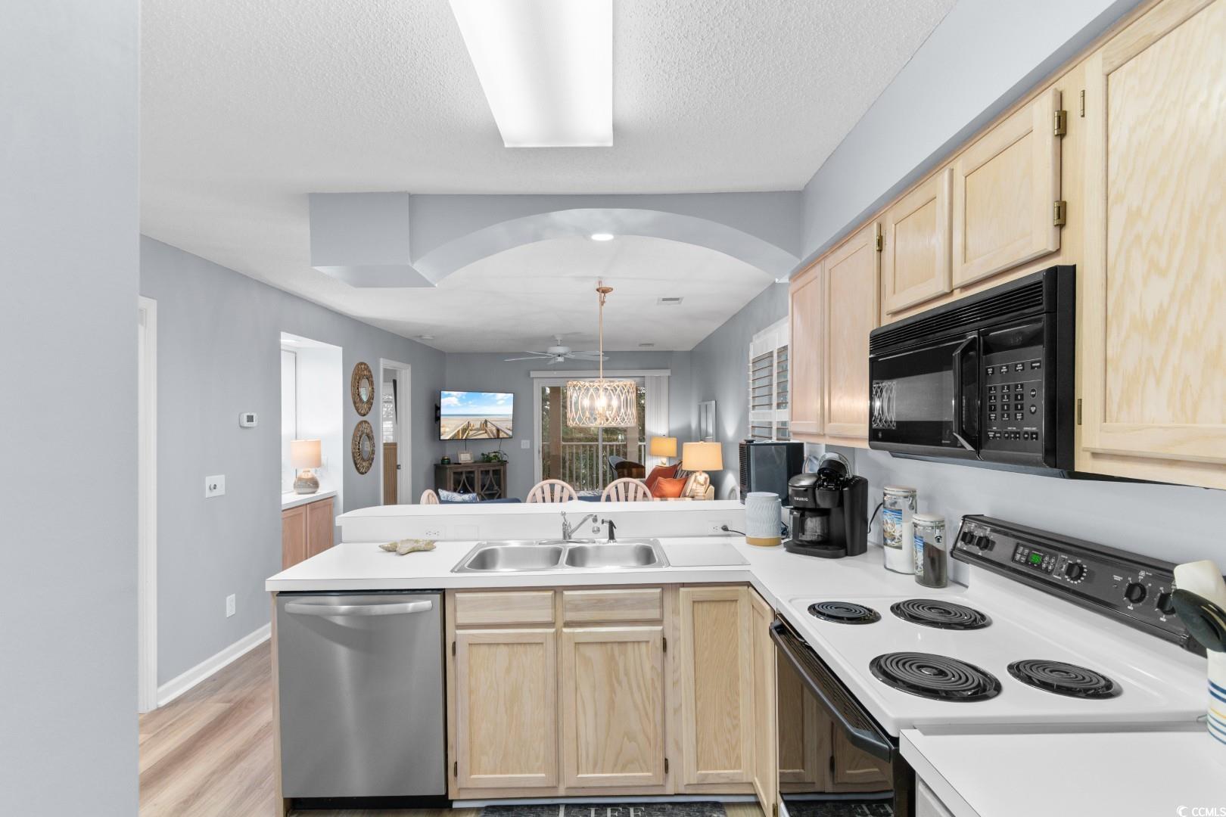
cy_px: 408
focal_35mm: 17
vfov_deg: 70.4
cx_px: 613
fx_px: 579
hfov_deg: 93.3
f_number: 4.8
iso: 100
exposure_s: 1
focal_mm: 11.5
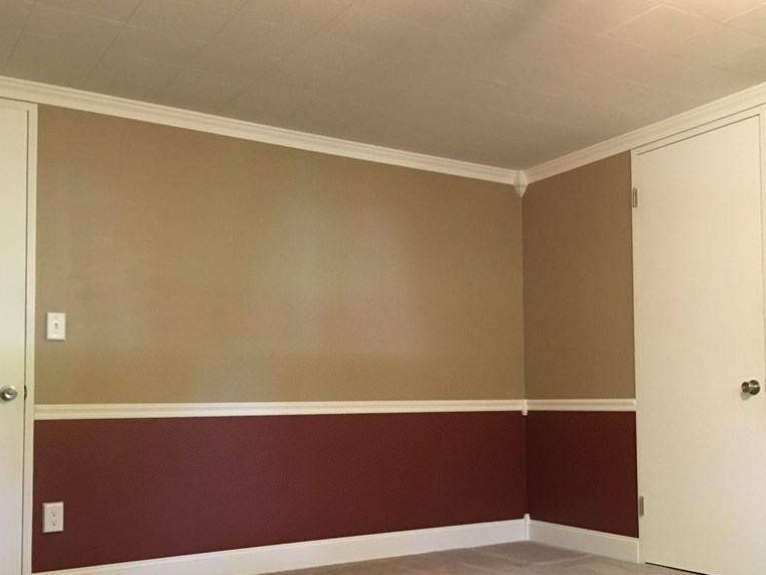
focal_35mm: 39
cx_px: 465
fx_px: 863
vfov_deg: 36.6
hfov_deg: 47.5
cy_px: 360
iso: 250
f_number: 2.2
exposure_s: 1/15
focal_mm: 4.15
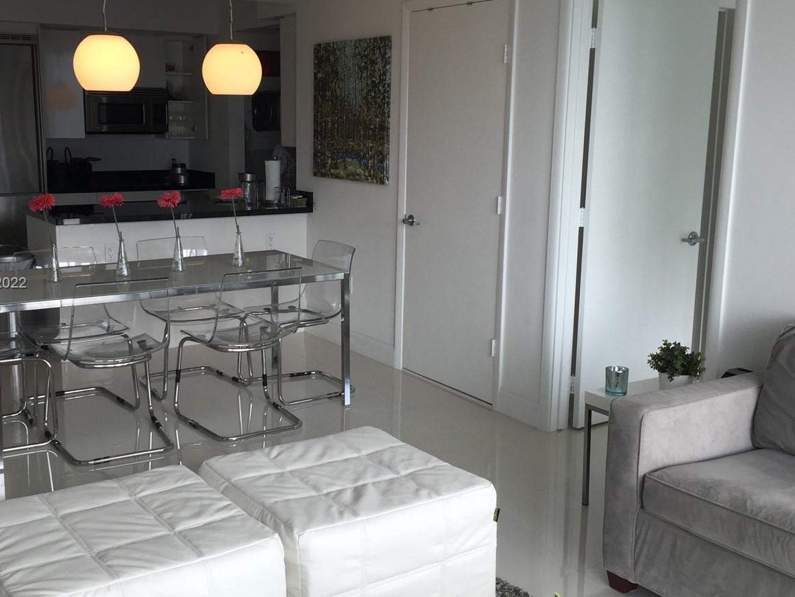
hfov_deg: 46.7
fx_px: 919
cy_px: 284
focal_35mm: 40
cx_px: 356
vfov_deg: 36.0
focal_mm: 4.15
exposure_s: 1/120
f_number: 2.2
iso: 32
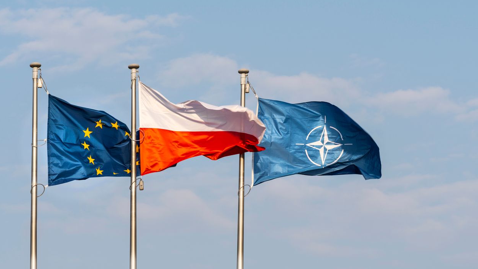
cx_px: 240
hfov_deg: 12.2
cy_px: 144
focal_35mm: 177
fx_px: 2244
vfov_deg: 6.9
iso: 100
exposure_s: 1/100
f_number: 13
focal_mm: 168
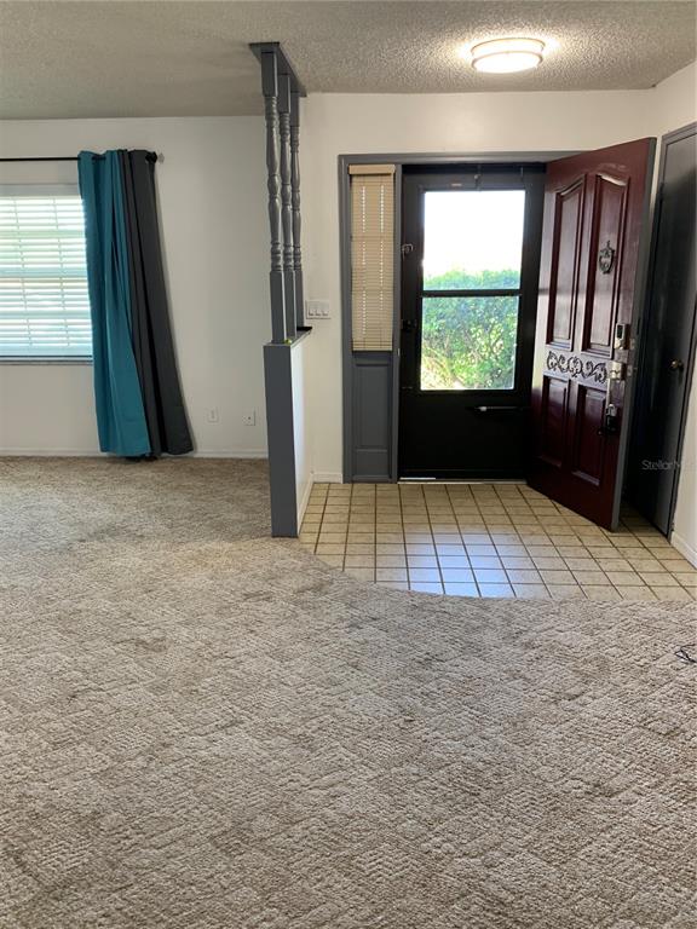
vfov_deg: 67.3
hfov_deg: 53.1
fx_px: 698
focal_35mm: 26
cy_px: 464
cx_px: 348
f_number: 1.8
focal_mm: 4.25
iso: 100
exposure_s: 1/60
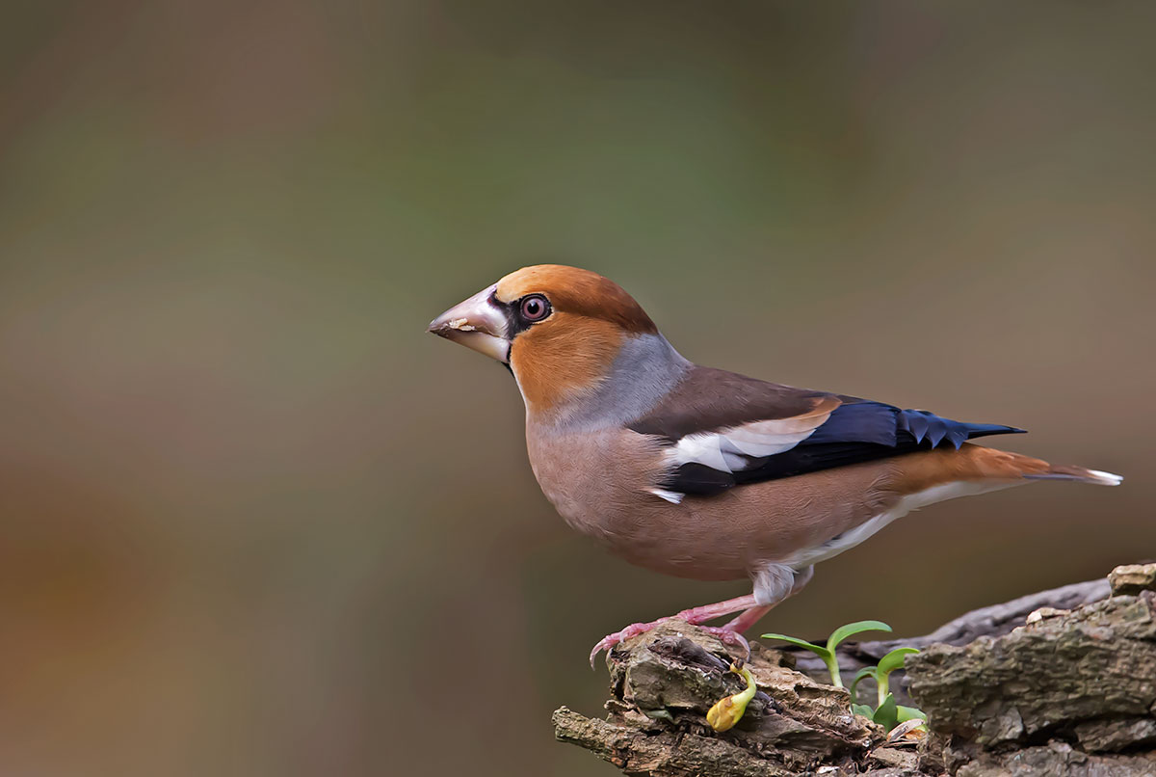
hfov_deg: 4.1
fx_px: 16091
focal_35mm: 500
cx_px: 578
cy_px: 388
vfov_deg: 2.8
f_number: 7.1
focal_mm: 500
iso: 2500
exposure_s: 1/1000
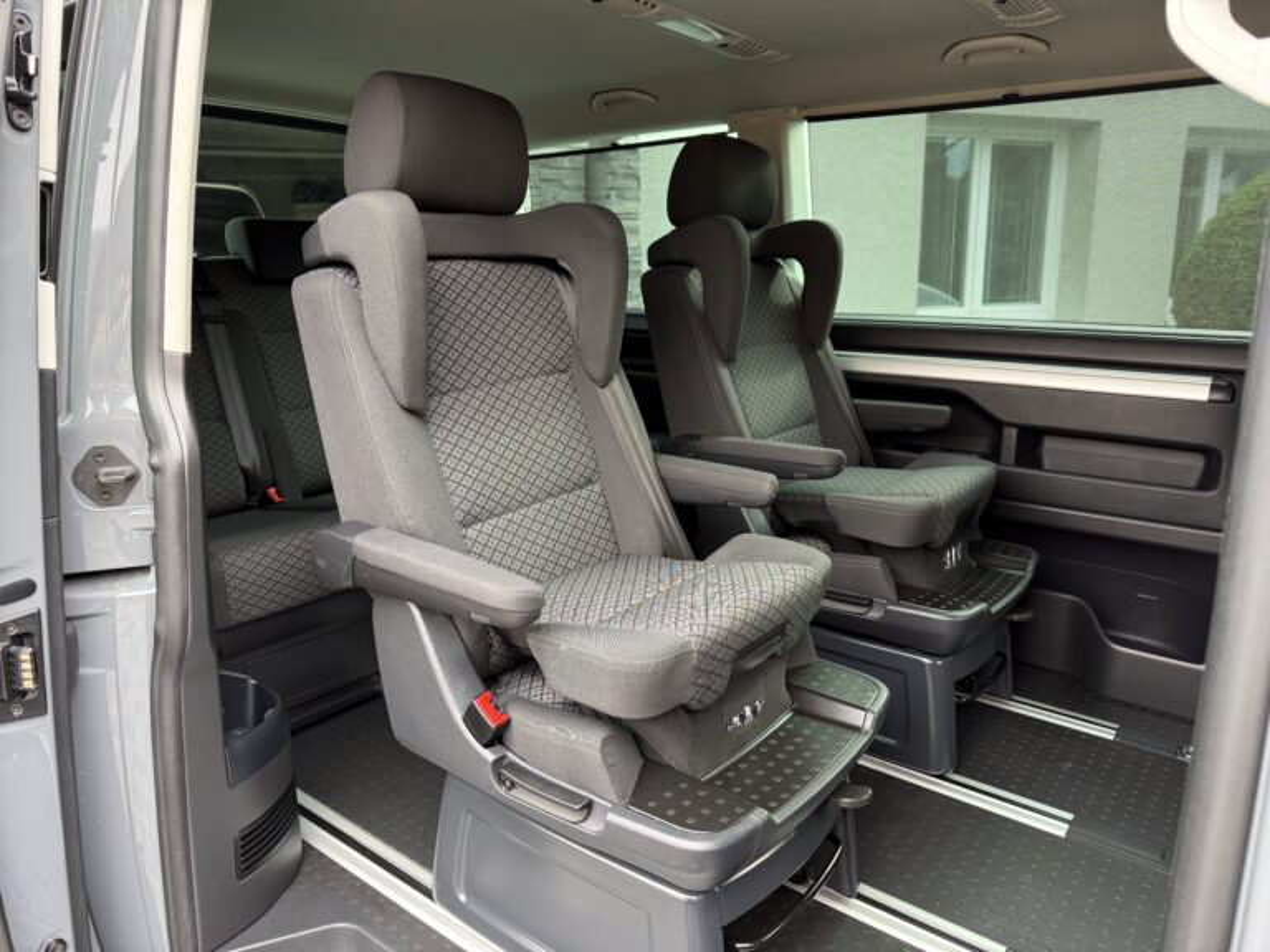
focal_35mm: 24
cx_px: 635
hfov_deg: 71.6
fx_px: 881
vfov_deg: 56.8
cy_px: 476
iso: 200
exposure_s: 1/121
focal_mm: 6.76
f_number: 1.78
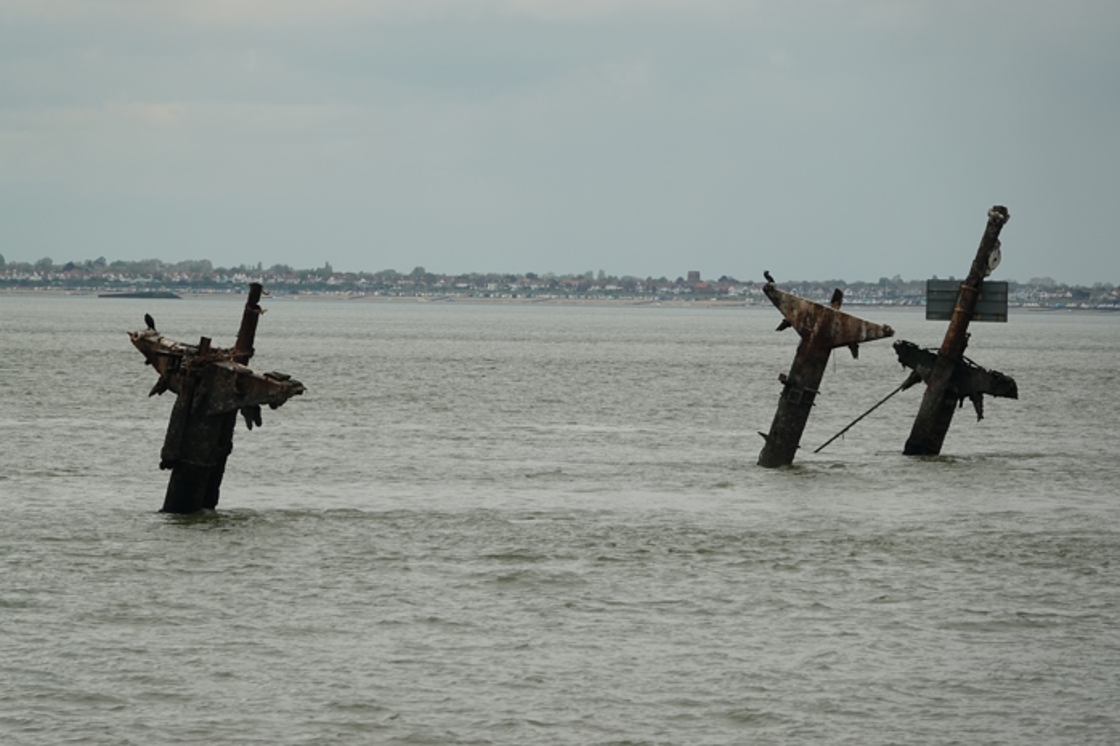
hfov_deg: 6.9
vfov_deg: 4.6
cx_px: 560
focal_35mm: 300
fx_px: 9331
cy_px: 373
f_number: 4.5
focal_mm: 110.13
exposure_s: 1/1000
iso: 100
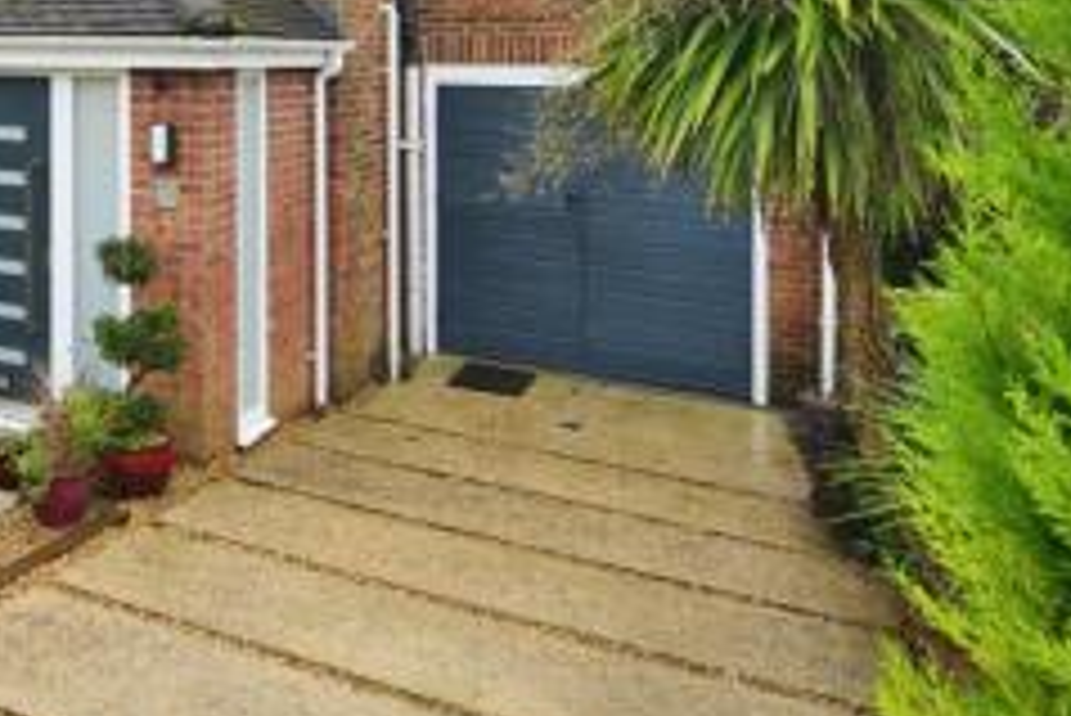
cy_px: 43
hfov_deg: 49.3
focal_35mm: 34
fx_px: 1012
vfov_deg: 36.0
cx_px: 94
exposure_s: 1/50
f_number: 8
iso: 640
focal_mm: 17
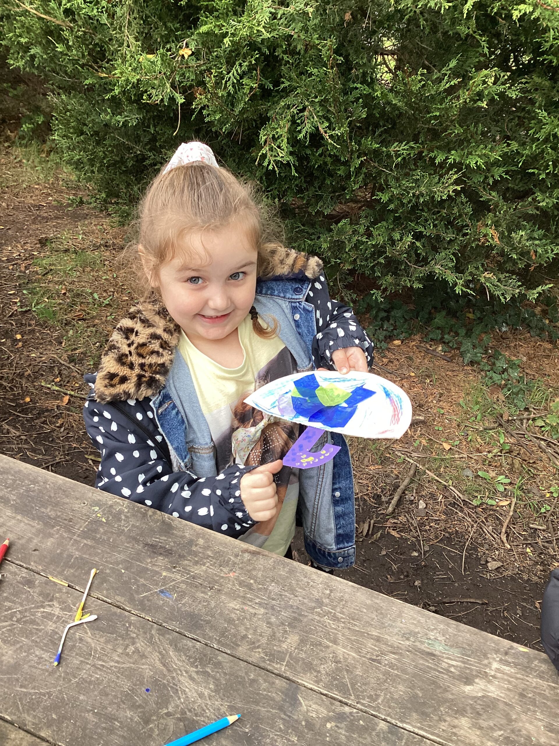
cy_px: 373
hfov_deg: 45.4
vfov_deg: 58.4
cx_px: 280
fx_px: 667
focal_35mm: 31
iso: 64
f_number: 2.4
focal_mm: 3.3
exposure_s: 1/100
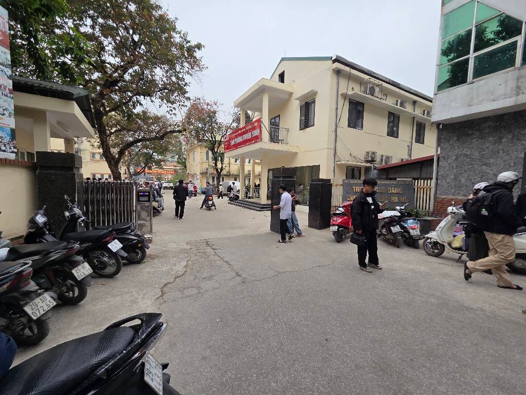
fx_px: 198
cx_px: 263
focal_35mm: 13
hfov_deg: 106.2
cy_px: 198
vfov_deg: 89.9
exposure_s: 1/1111
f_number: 2.2
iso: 50
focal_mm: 2.2
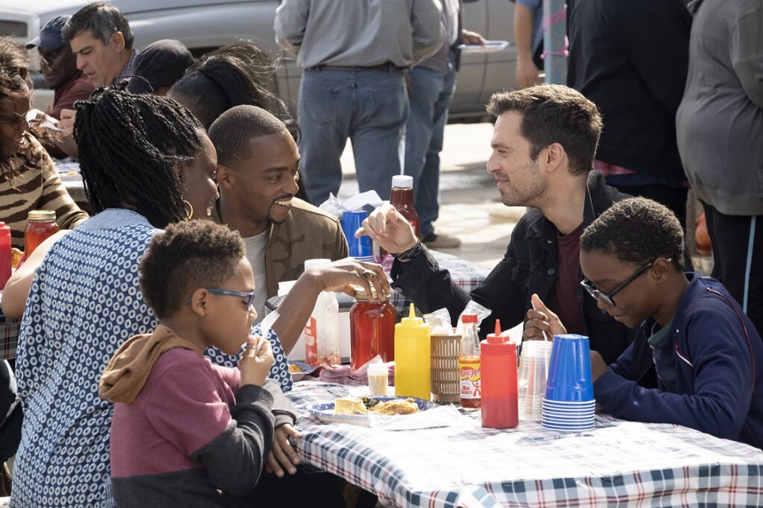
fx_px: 3369
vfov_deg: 8.6
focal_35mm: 159
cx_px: 382
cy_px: 254
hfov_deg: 12.9
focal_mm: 106
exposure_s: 1/400
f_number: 7.1
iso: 500
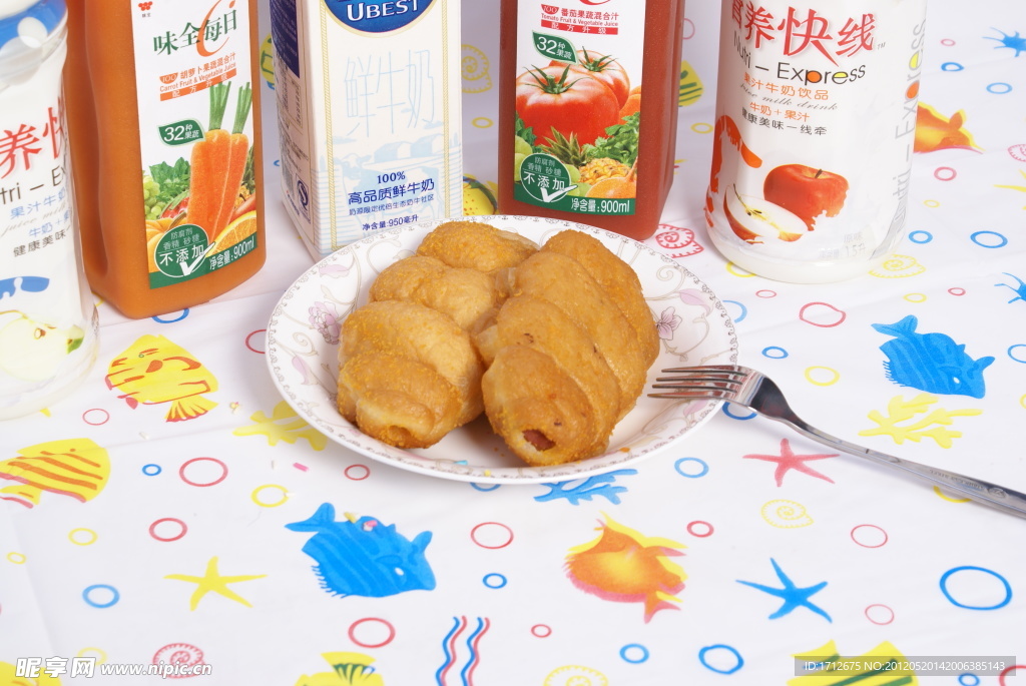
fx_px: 2567
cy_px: 343
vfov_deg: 15.2
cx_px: 513
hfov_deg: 22.6
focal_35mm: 90
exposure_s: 1/100
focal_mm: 60
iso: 100
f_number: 9
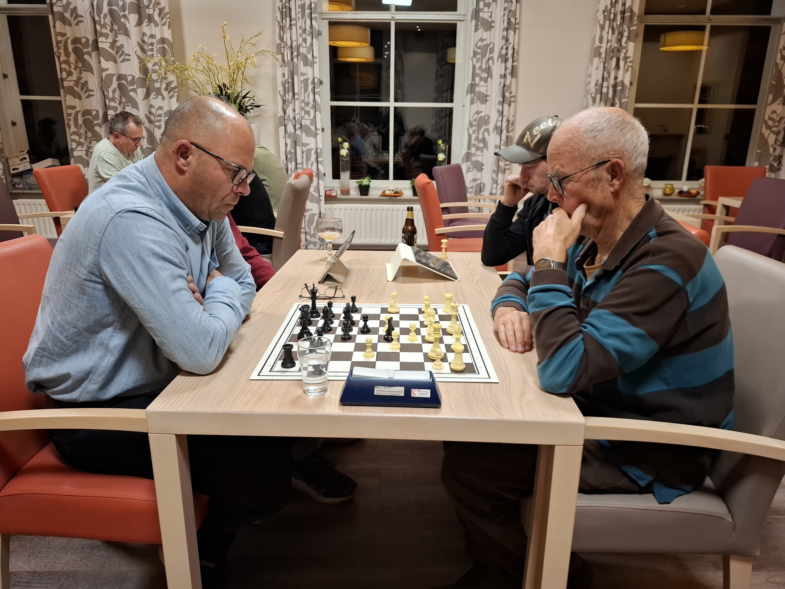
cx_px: 392
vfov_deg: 58.9
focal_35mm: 23
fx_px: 522
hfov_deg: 73.9
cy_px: 294
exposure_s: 1/50
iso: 250
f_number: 1.8
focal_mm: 5.54
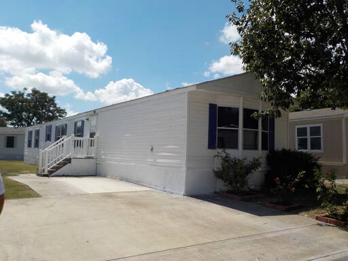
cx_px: 174
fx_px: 302
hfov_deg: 60.0
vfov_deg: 46.8
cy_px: 130
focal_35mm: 30
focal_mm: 4.1
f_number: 6.6
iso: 125
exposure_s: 1/640
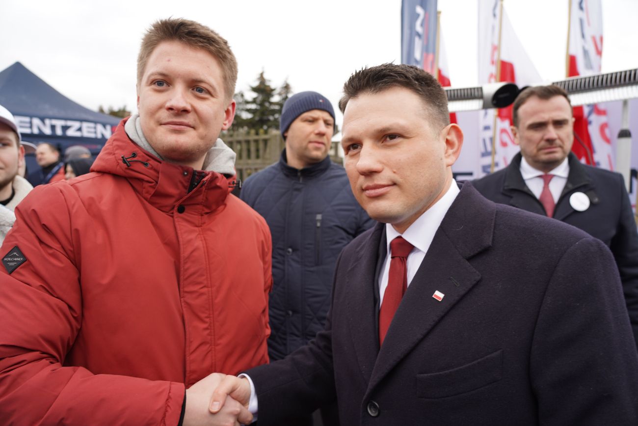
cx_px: 319
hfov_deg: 73.7
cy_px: 213
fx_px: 425
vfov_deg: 53.1
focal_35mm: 24
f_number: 4
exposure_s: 1/100
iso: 100
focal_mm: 24
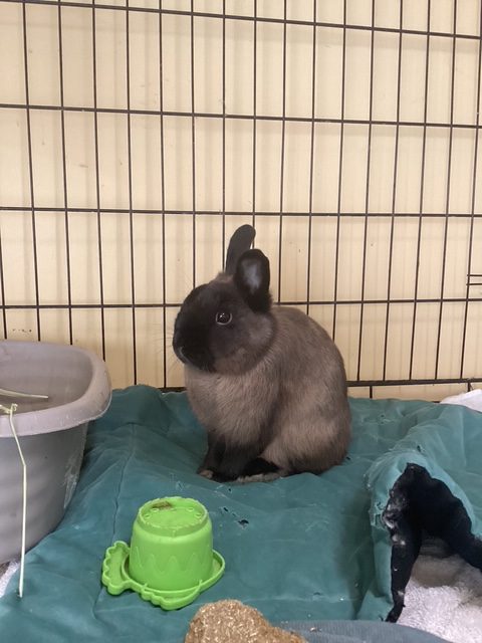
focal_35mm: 31
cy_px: 322
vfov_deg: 58.4
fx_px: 576
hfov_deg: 45.4
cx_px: 241
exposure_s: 1/60
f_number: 2.4
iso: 400
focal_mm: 3.3
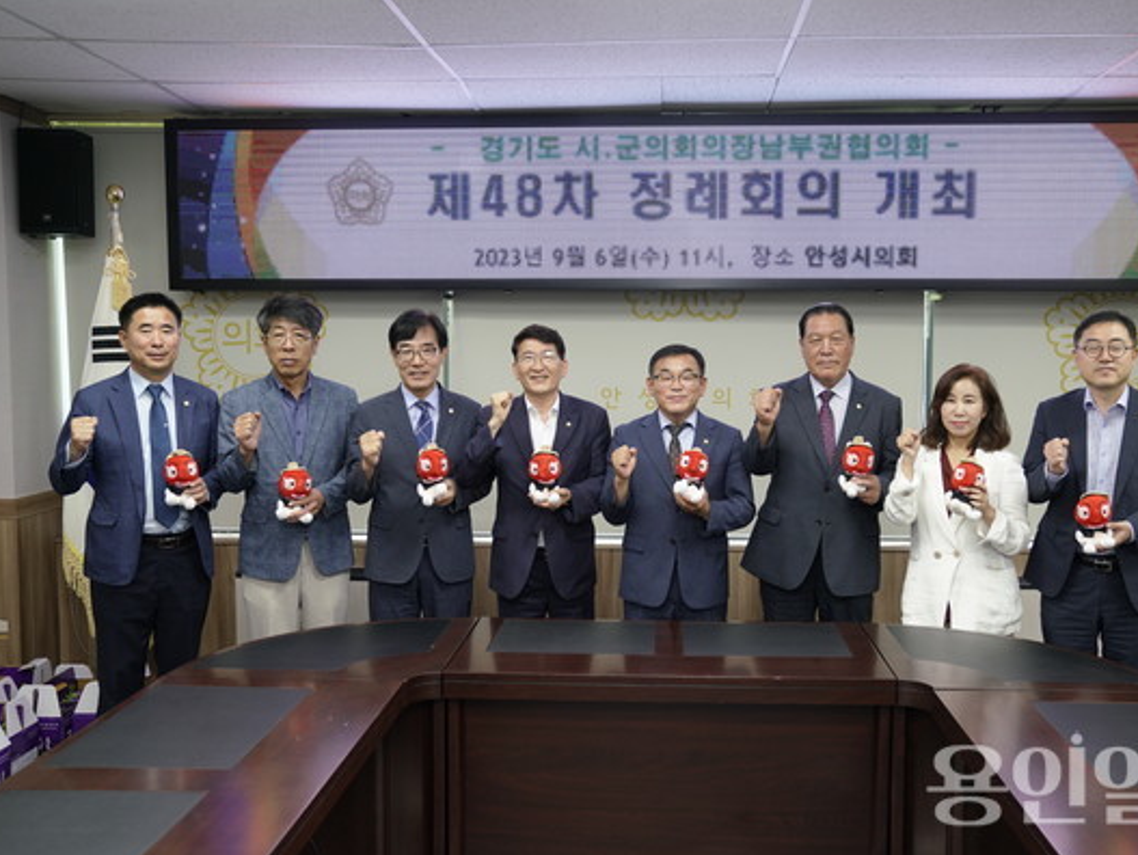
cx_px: 633
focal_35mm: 35
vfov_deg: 40.7
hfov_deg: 52.5
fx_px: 1151
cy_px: 428
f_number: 4
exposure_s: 1/160
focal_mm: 32
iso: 1600
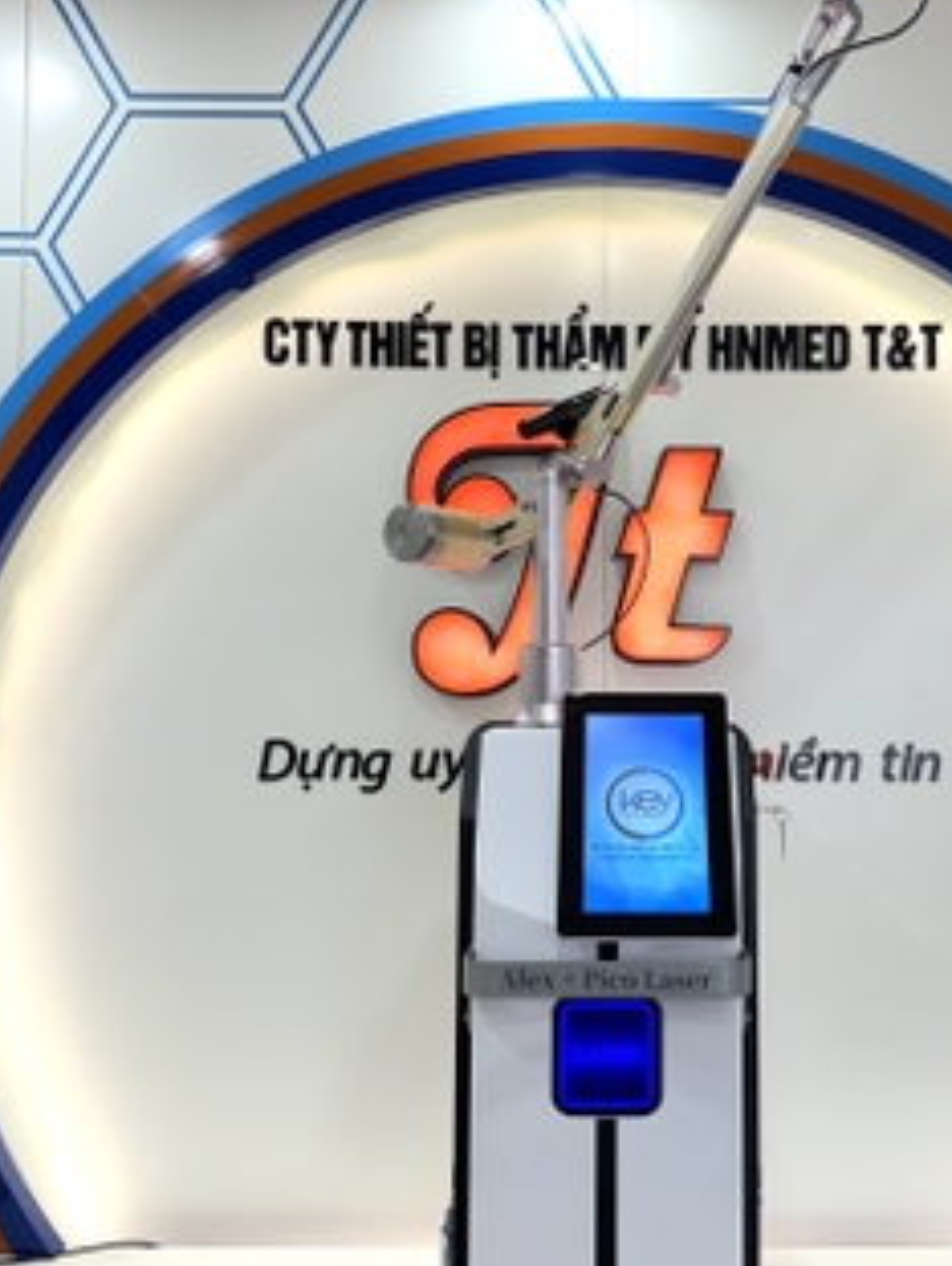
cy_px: 635
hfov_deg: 38.4
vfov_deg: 50.1
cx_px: 618
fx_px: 1354
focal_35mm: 37
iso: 125
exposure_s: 1/100
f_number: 1.78
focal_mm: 6.76
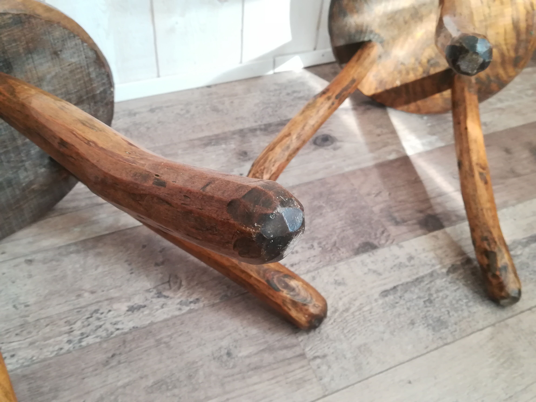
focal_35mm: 30
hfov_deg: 60.0
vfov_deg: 46.8
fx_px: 465
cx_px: 268
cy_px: 201
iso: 250
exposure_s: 1/30
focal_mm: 3.83
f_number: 2.2
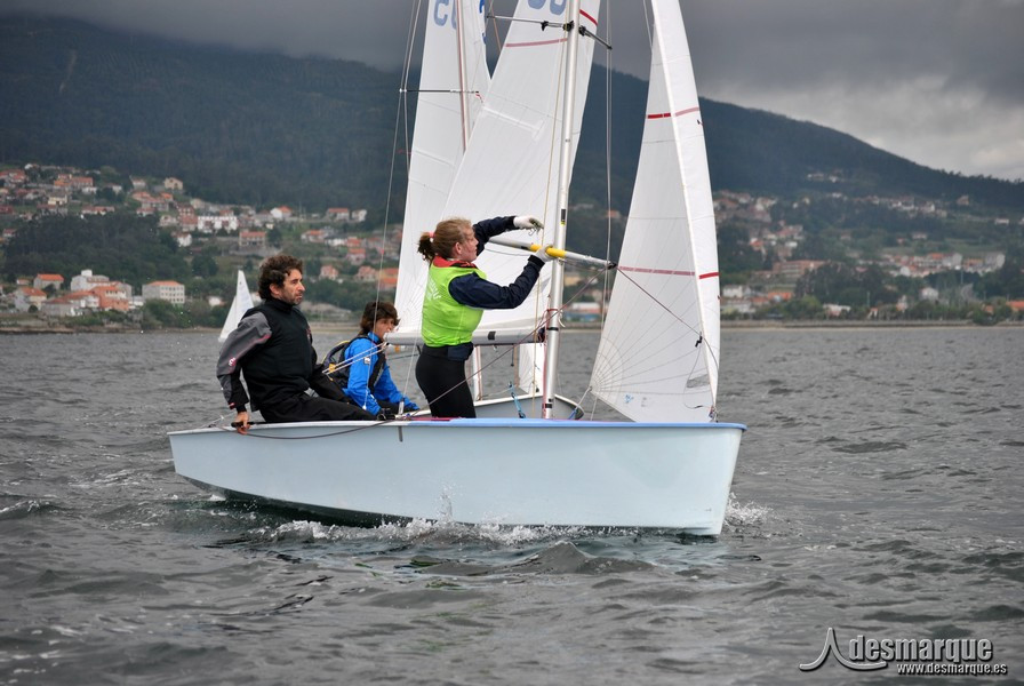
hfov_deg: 15.9
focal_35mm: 129
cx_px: 512
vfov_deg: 10.7
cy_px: 343
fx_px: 3674
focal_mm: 86
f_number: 4.2
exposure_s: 1/640
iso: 100
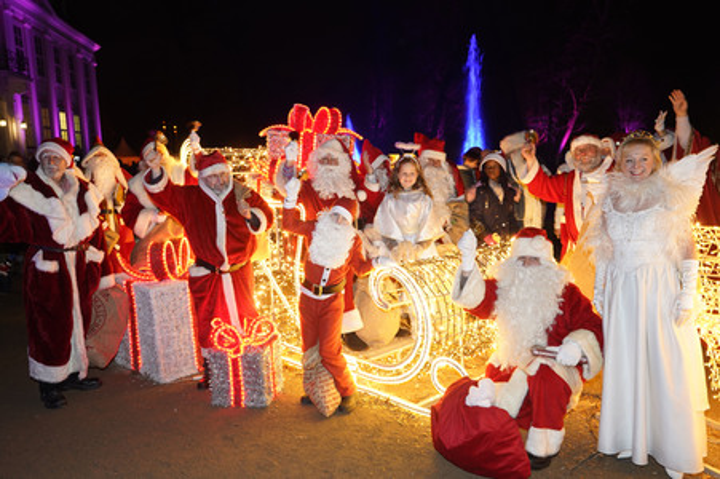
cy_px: 240
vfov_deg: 43.5
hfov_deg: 62.0
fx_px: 600
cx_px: 360
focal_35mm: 30
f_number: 5.6
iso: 1600
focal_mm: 30
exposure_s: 1/20
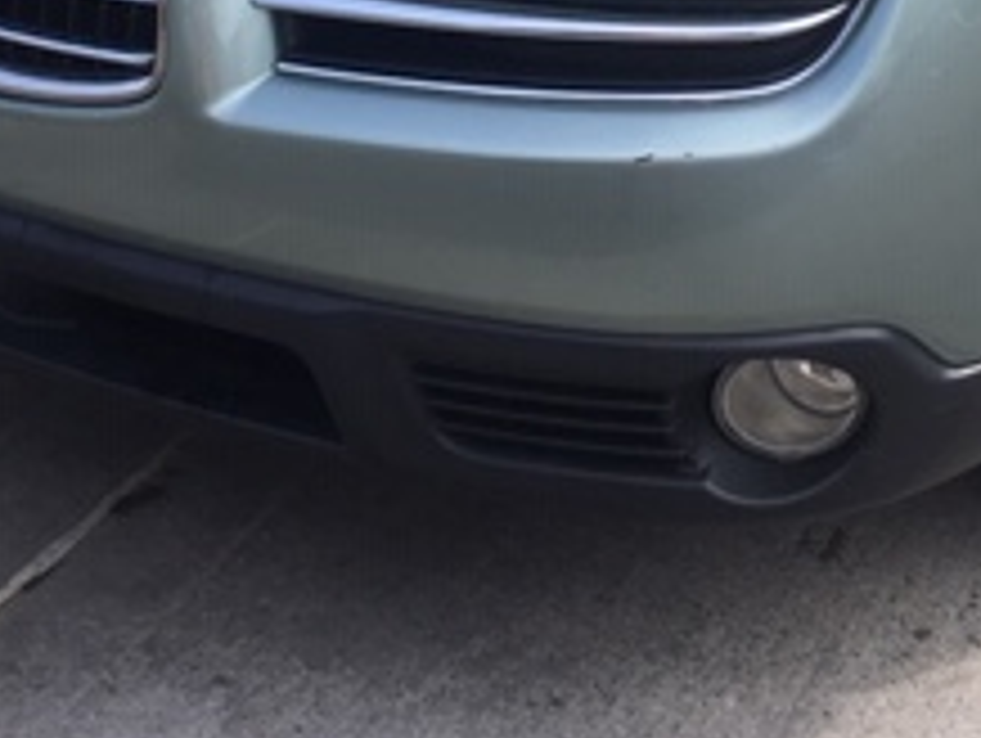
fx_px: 2412
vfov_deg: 16.2
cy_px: -302
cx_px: 526
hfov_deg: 23.0
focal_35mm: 85
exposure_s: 1/578
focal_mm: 4.15
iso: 25
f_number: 2.2
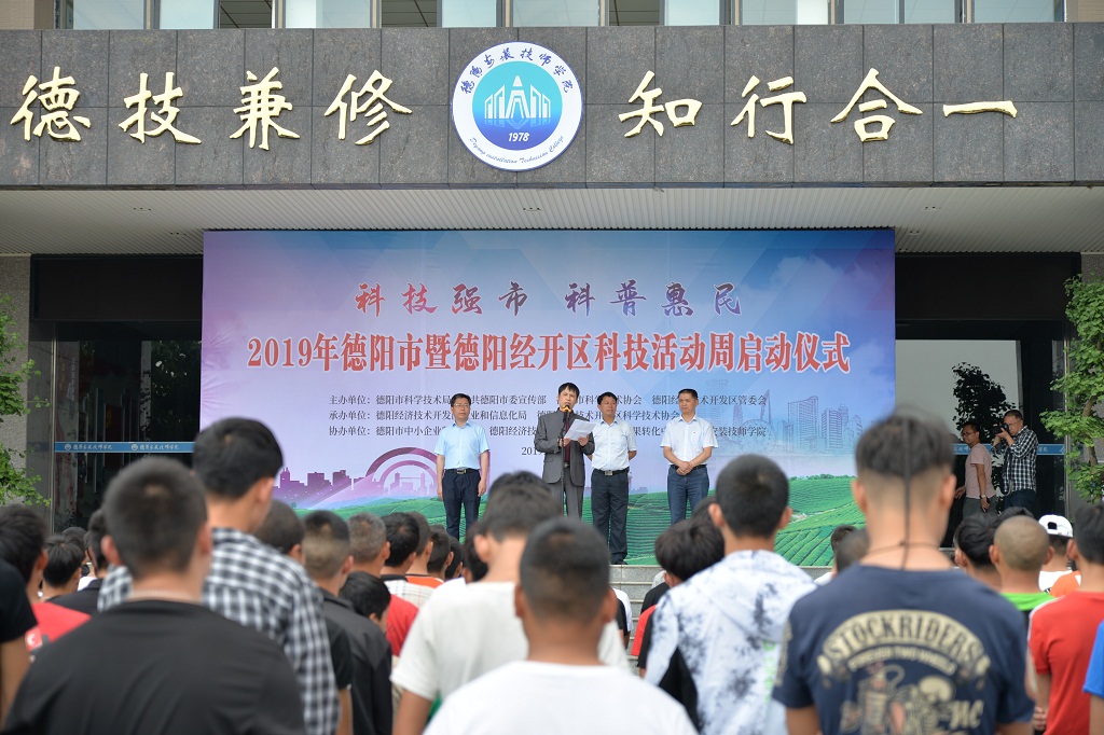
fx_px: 2452
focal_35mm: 80
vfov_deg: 17.1
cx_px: 552
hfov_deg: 25.4
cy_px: 368
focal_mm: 80
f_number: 4.5
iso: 100
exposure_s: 1/250
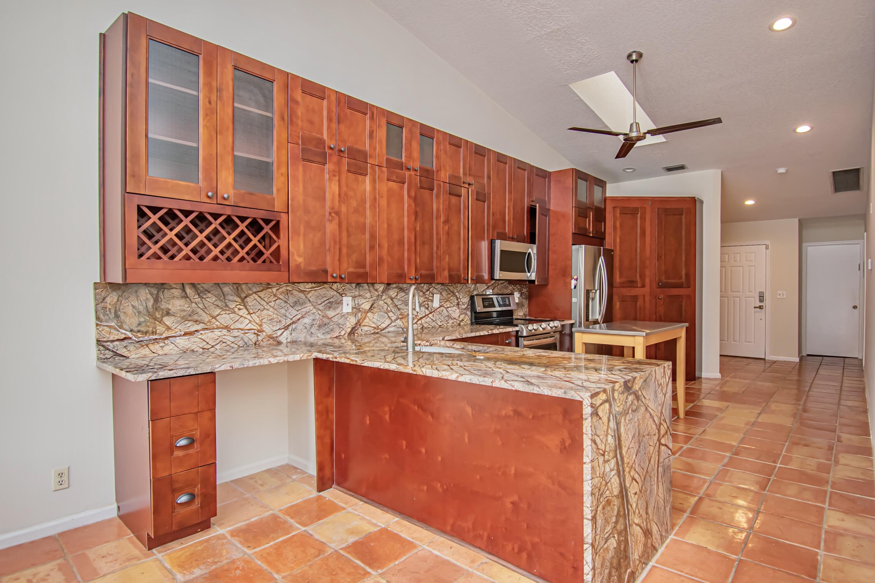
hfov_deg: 85.4
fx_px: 474
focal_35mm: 20
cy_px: 292
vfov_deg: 63.2
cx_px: 438
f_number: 4.8
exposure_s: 1/60
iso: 900
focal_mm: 13
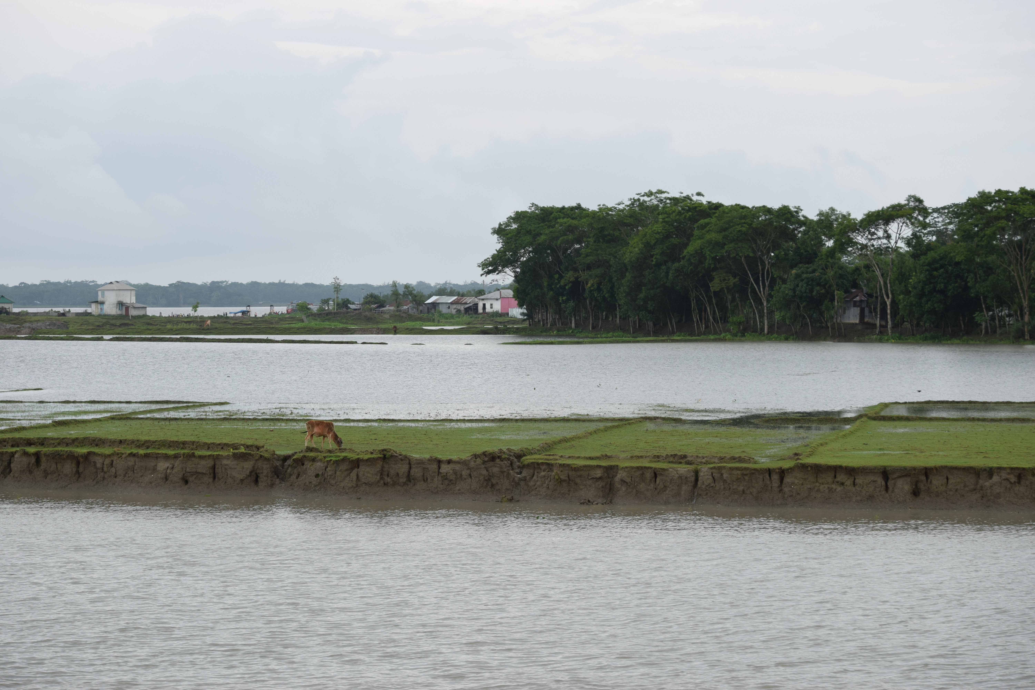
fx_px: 2674
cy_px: 345
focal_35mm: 93
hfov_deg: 21.9
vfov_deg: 14.7
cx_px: 518
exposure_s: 1/250
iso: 200
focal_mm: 62
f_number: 8
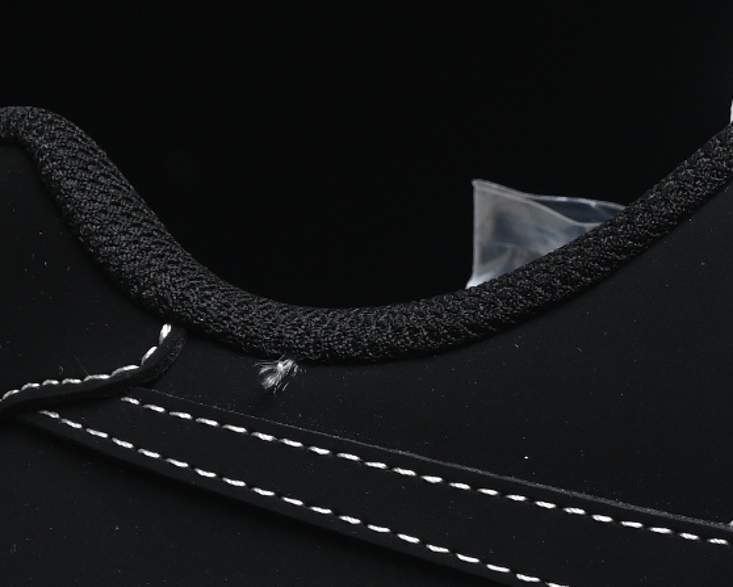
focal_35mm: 351
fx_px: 7619
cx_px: 1189
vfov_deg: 4.4
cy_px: 418
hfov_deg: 5.4
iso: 160
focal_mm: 50
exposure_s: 1/60
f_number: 6.3
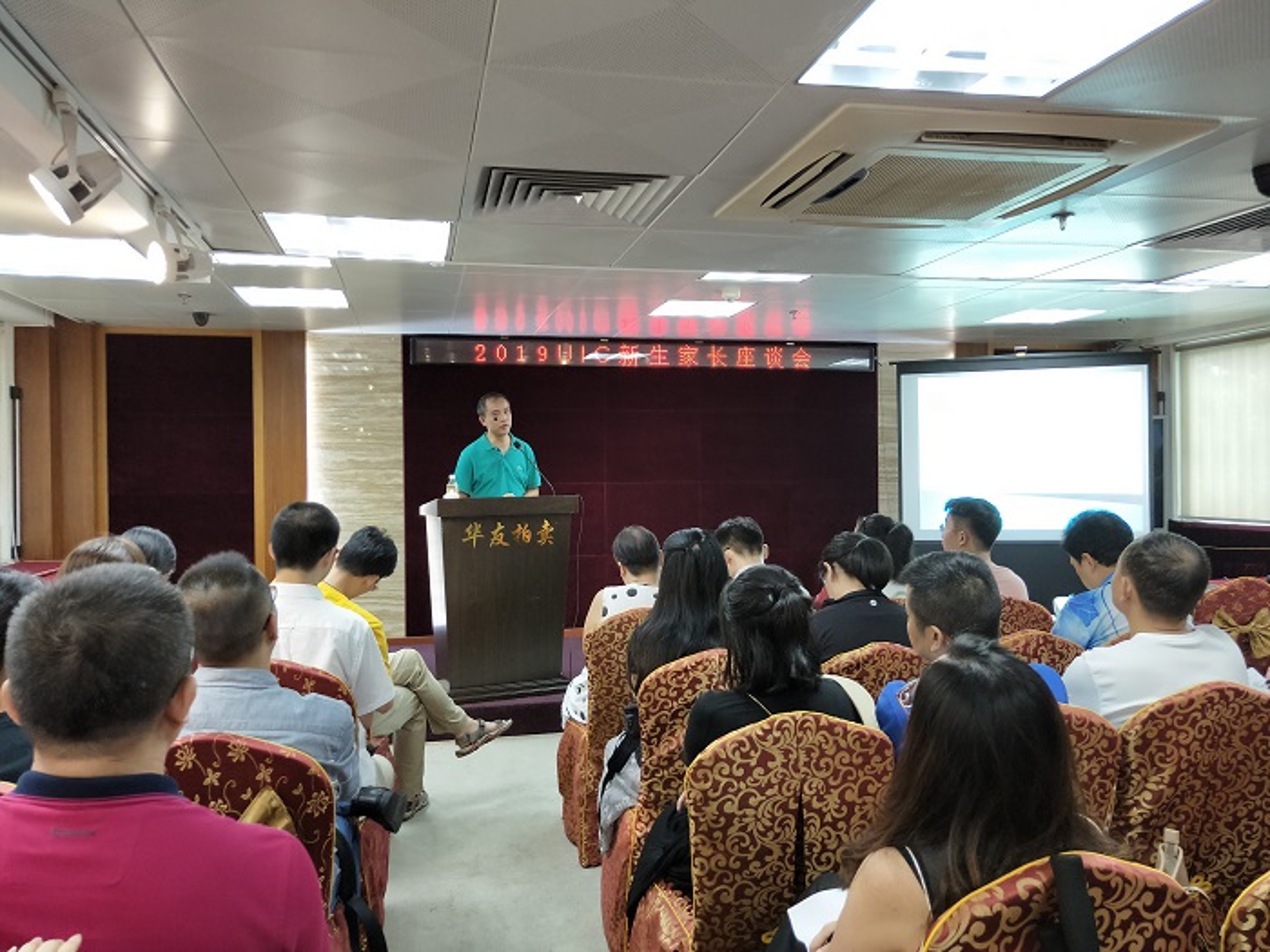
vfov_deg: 54.9
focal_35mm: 25
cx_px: 635
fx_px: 917
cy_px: 476
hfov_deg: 69.4
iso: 301
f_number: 1.7
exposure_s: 1/33
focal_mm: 4.28
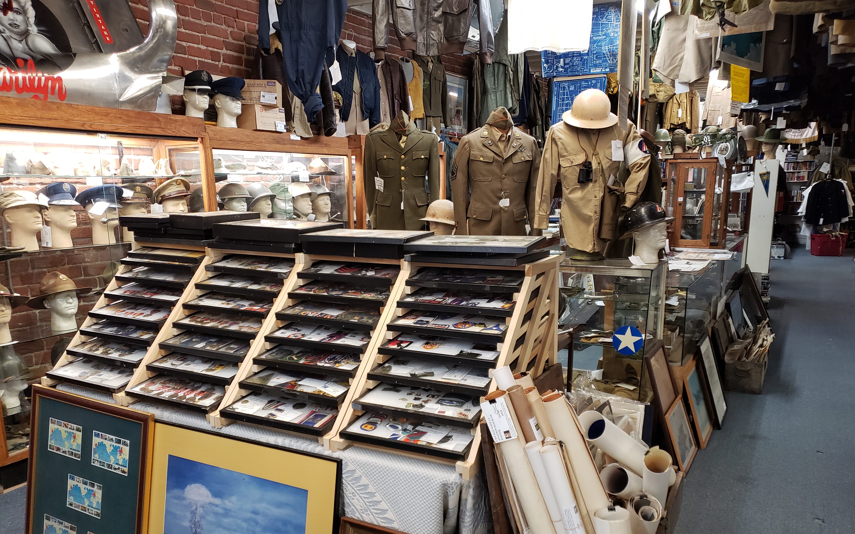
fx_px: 652
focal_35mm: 28
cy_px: 318
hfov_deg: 66.5
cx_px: 434
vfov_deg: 44.3
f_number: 1.5
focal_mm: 4.3
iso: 250
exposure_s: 1/60
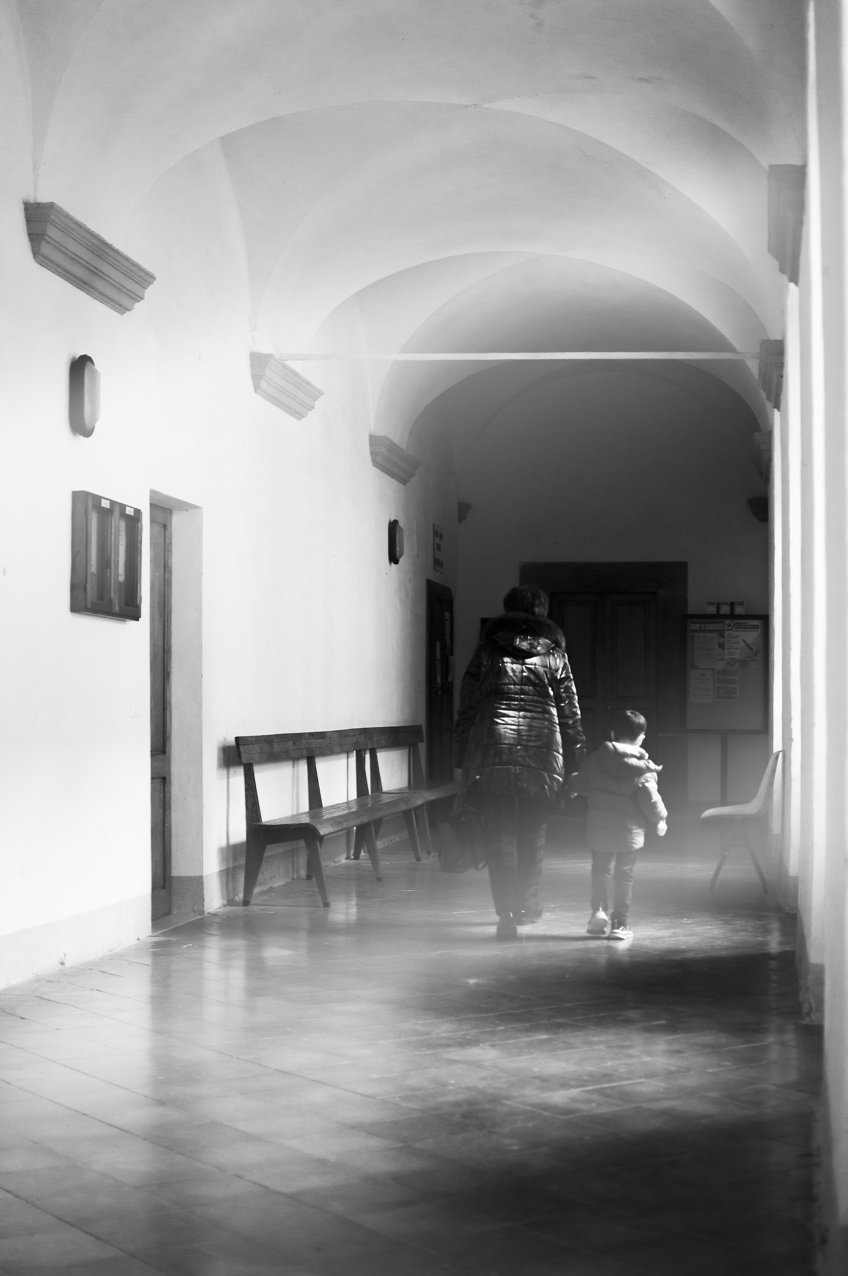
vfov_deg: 37.9
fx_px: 1859
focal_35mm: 52
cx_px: 424
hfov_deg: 25.7
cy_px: 638
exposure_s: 1/50
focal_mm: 35
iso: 560
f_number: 1.8
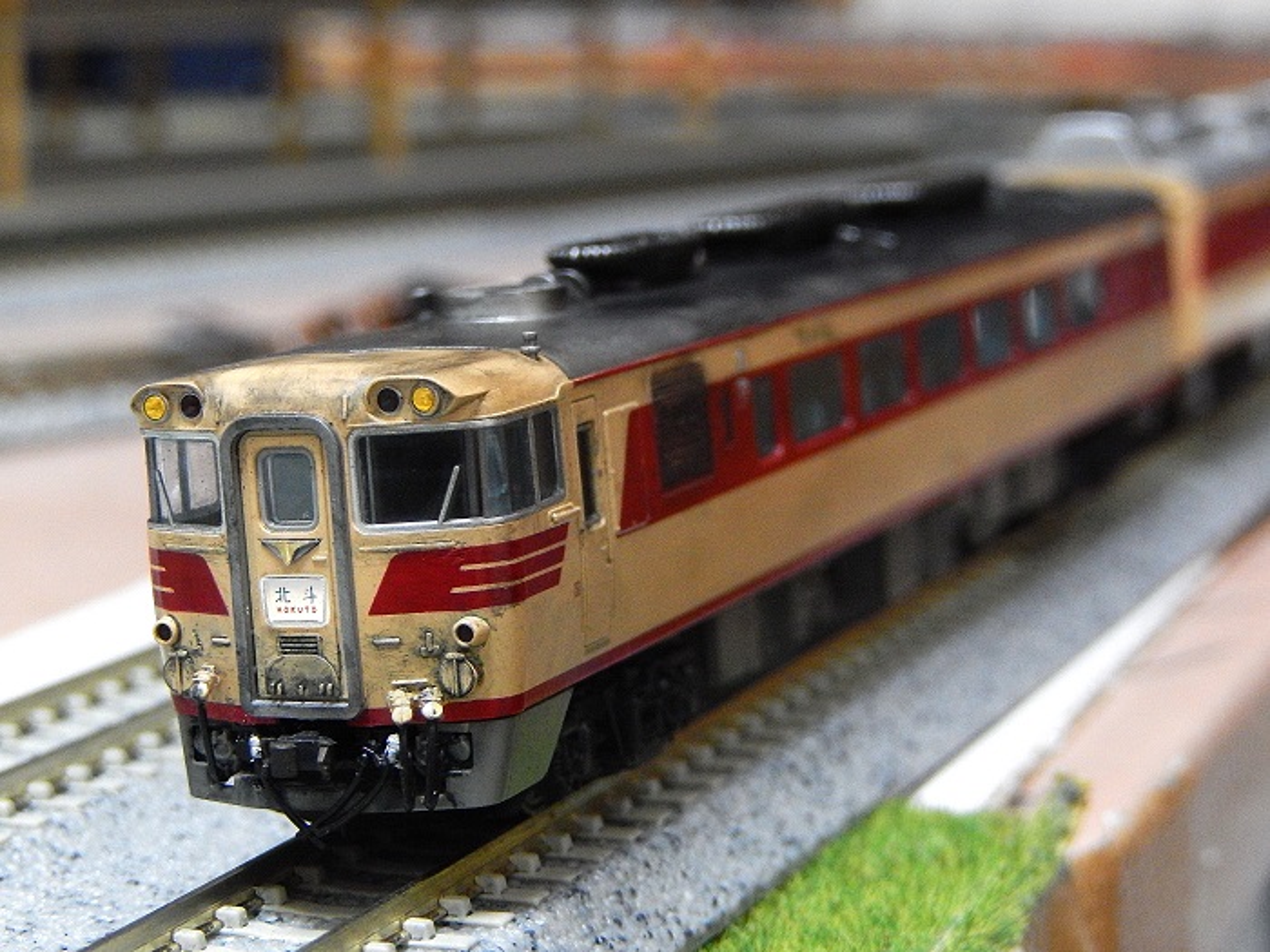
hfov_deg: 20.7
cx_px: 635
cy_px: 476
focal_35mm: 95
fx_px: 3485
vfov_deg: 15.6
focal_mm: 17
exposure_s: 1/13
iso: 800
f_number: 5.2
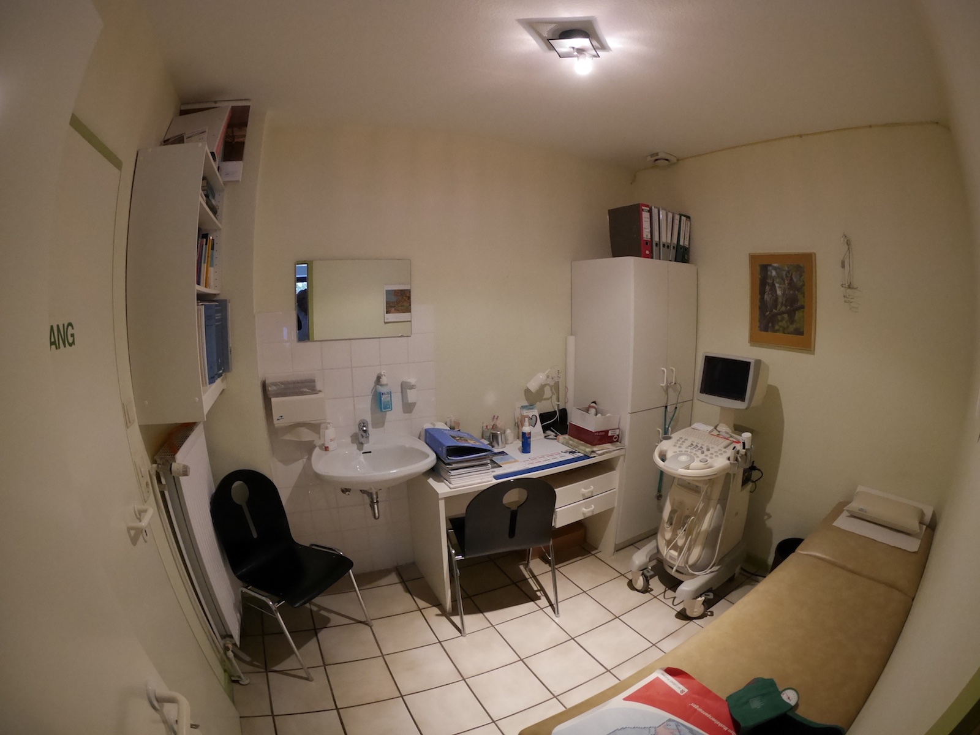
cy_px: 368
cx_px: 490
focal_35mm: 16
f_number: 3.5
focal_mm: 8
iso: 3200
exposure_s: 1/60
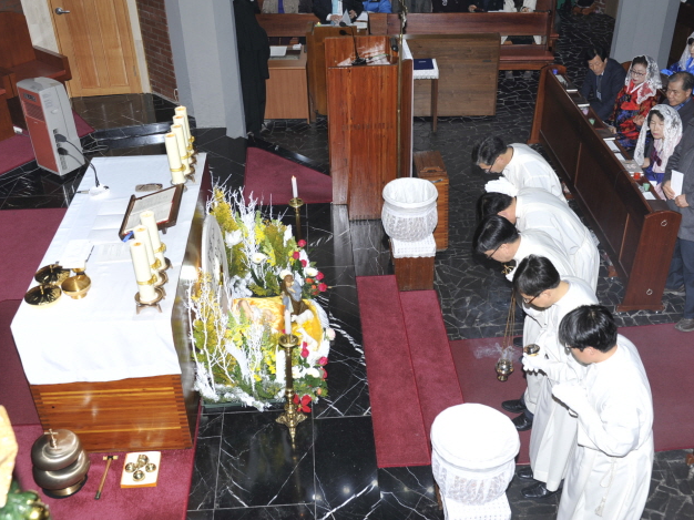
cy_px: 262
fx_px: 842
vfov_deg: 34.3
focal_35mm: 42
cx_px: 351
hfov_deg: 44.8
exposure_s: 1/60
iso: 200
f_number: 5.6
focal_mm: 38
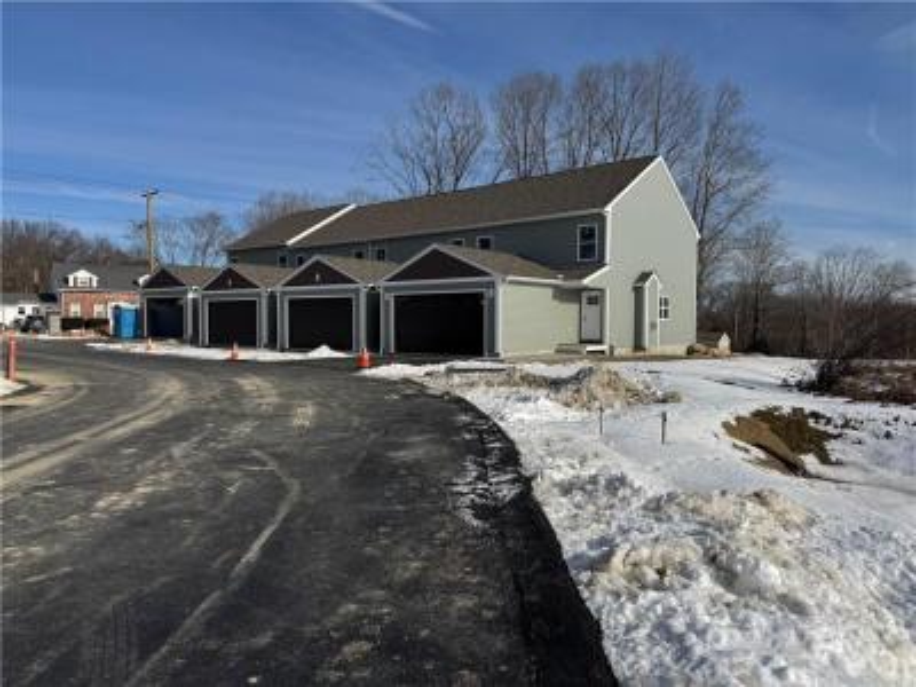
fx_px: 635
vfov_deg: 56.8
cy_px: 344
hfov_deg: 71.6
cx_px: 458
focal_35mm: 24
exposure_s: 1/9009
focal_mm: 6.76
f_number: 1.78
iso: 80
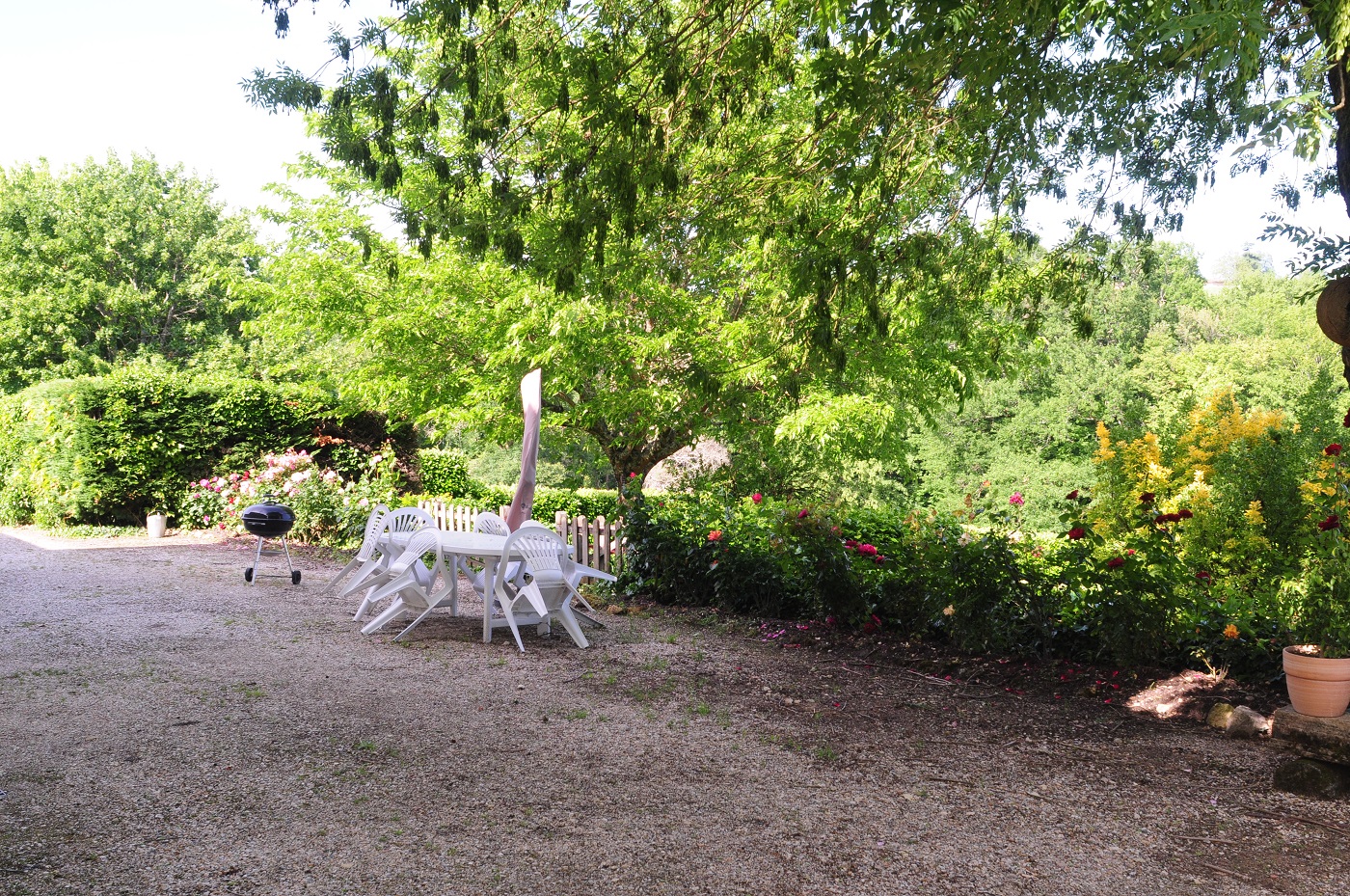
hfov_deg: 53.2
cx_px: 675
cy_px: 448
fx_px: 1348
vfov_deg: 36.8
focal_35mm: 36
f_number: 10
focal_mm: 24
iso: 400
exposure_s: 1/100
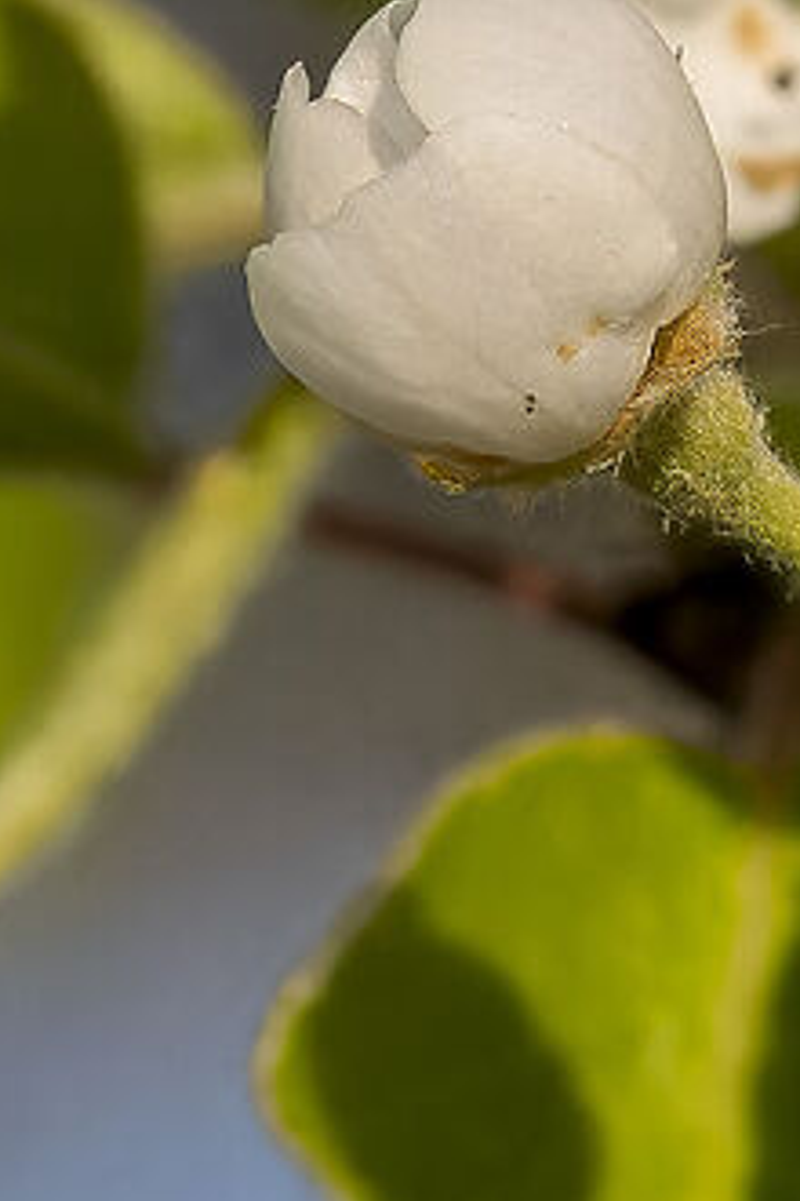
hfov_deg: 0.8
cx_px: 2924
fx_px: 54462
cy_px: -178
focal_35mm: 1634
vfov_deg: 1.3
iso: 2000
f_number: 10
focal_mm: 150
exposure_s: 1/8000
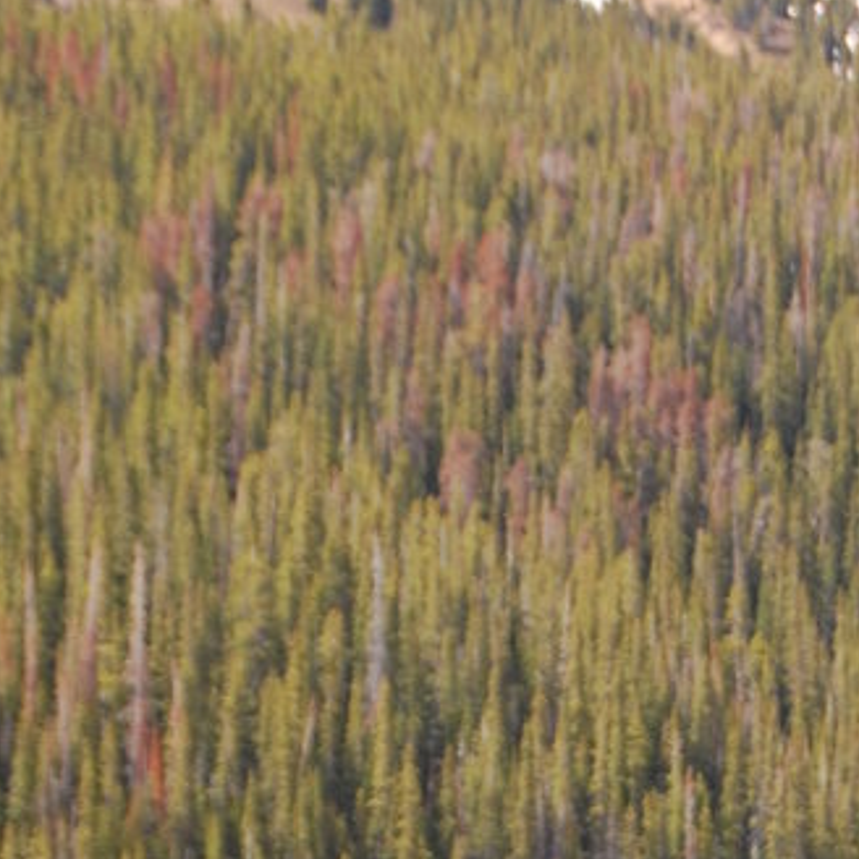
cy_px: 1163
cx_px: 640
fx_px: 5812
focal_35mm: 207
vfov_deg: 8.3
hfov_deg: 8.4
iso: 400
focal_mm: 52
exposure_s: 1/500
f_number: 9
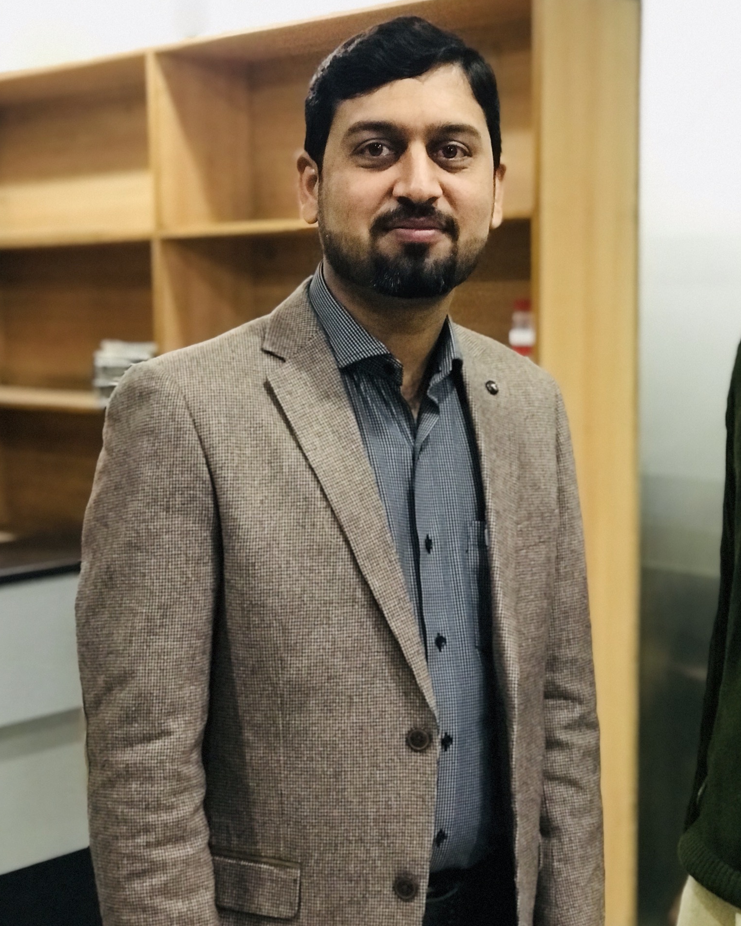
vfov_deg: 31.5
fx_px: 1645
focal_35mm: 60
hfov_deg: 25.4
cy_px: 462
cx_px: 370
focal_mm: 6.6
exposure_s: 1/50
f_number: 2.8
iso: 1000
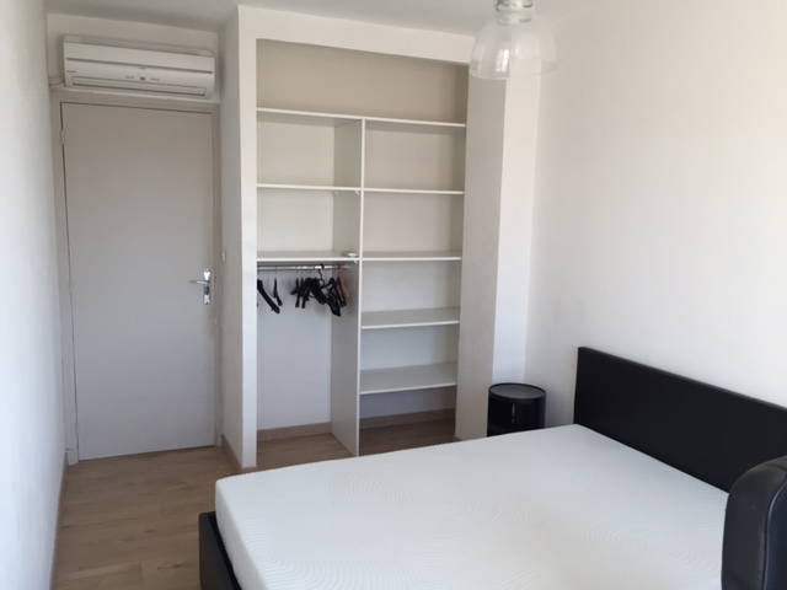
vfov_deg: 48.2
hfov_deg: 61.7
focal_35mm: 29
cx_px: 394
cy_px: 295
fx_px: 659
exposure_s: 1/40
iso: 32
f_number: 2.2
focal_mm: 4.15
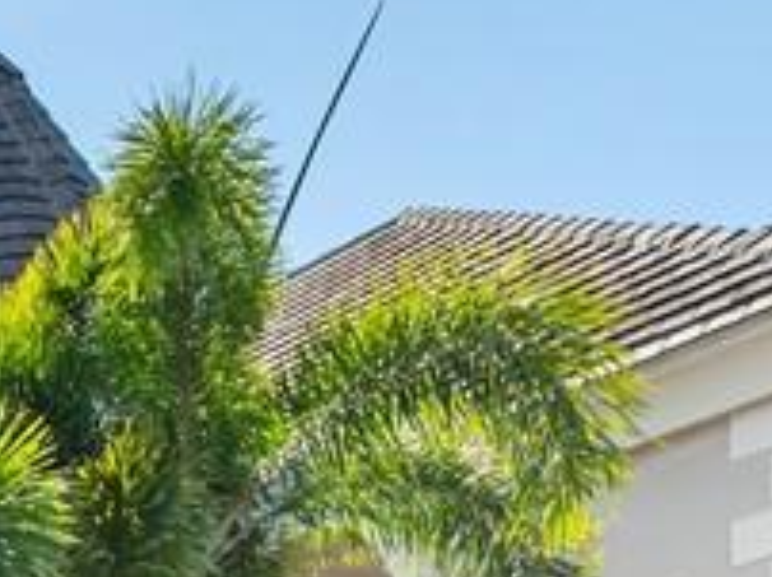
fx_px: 1582
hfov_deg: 22.6
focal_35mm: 71
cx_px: -375
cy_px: 1360
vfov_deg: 14.4
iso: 200
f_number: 7.1
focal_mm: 7
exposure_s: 1/125
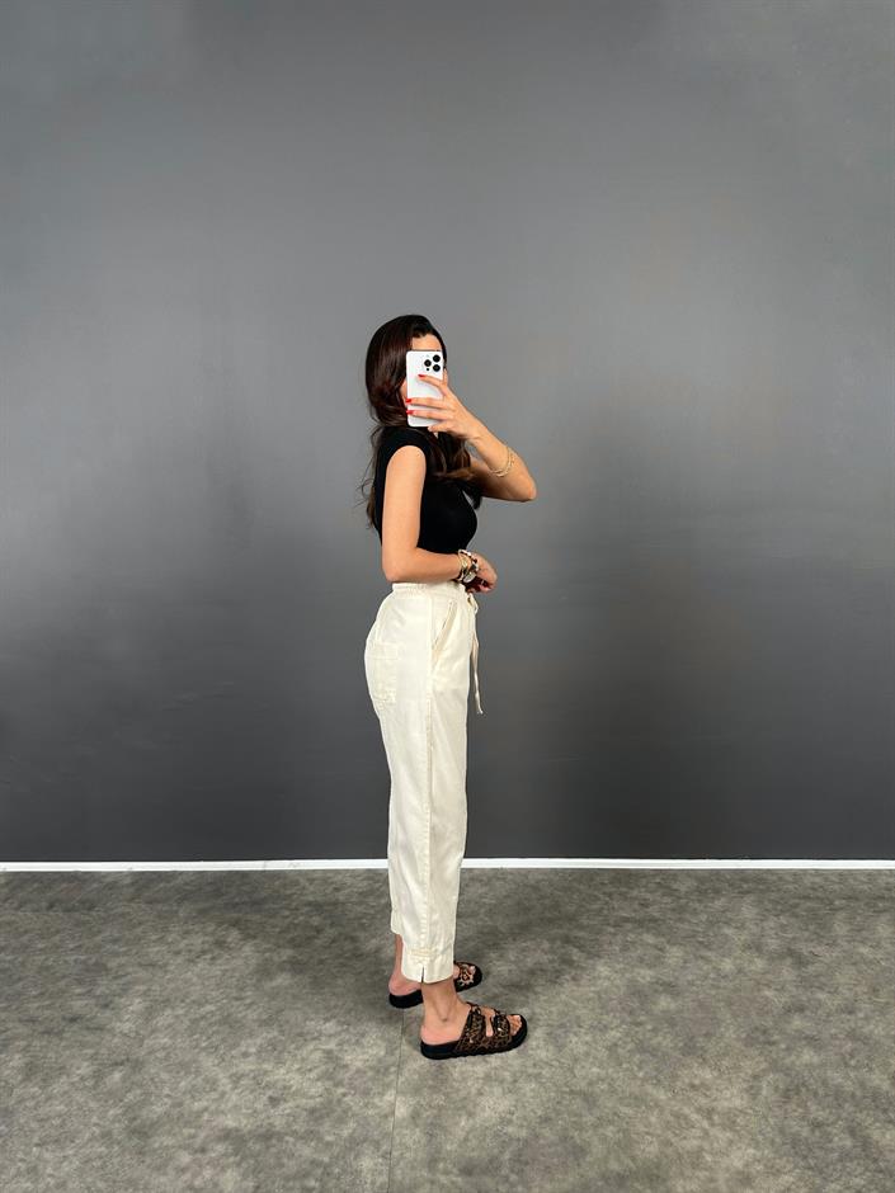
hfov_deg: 56.8
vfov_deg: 71.6
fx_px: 827
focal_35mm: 24
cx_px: 448
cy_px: 596
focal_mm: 6.86
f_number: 1.78
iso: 125
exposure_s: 1/121
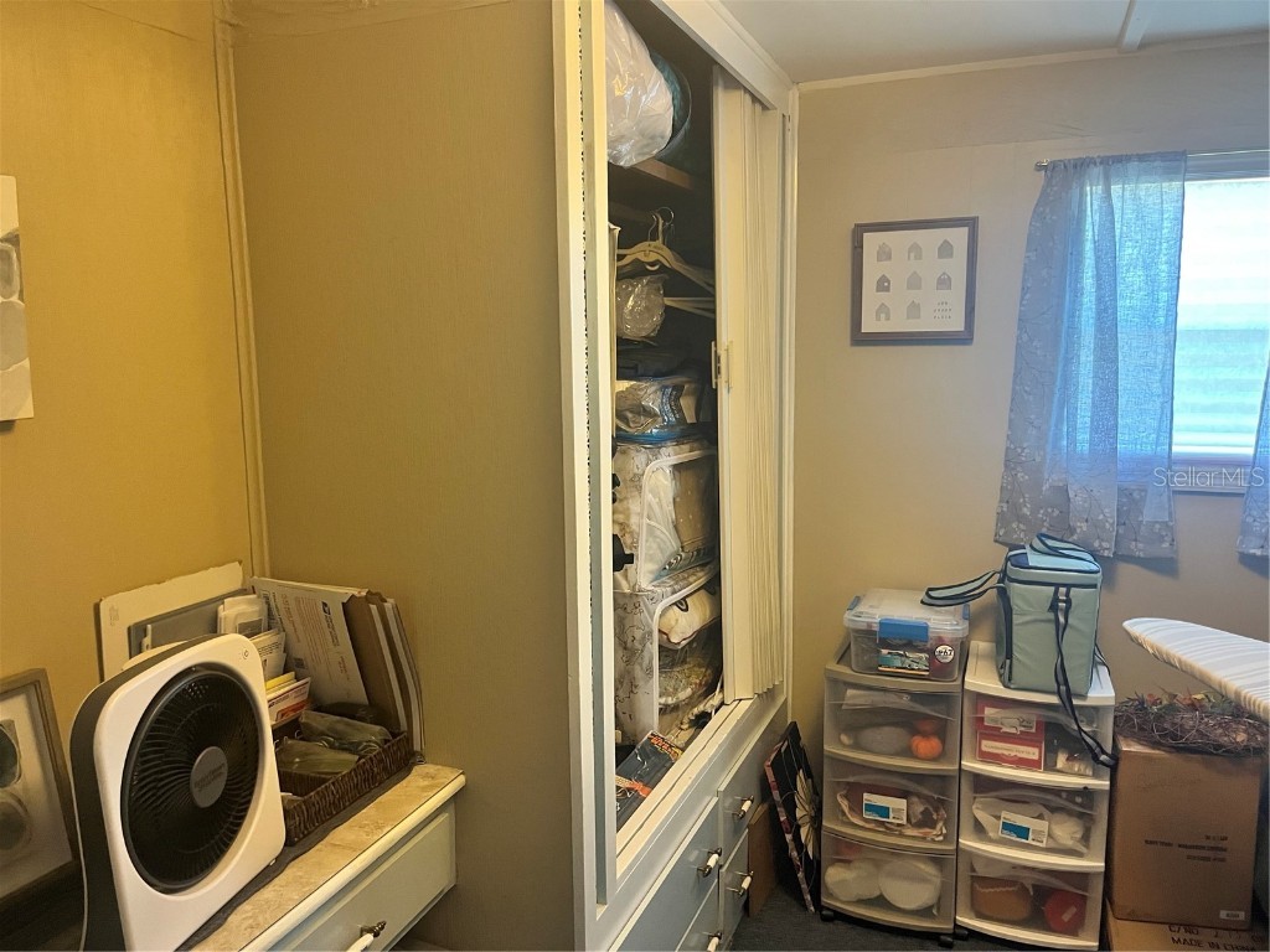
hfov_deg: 67.3
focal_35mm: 26
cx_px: 635
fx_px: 954
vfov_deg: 53.1
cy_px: 476
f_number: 1.6
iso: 400
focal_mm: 5.1
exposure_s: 1/60
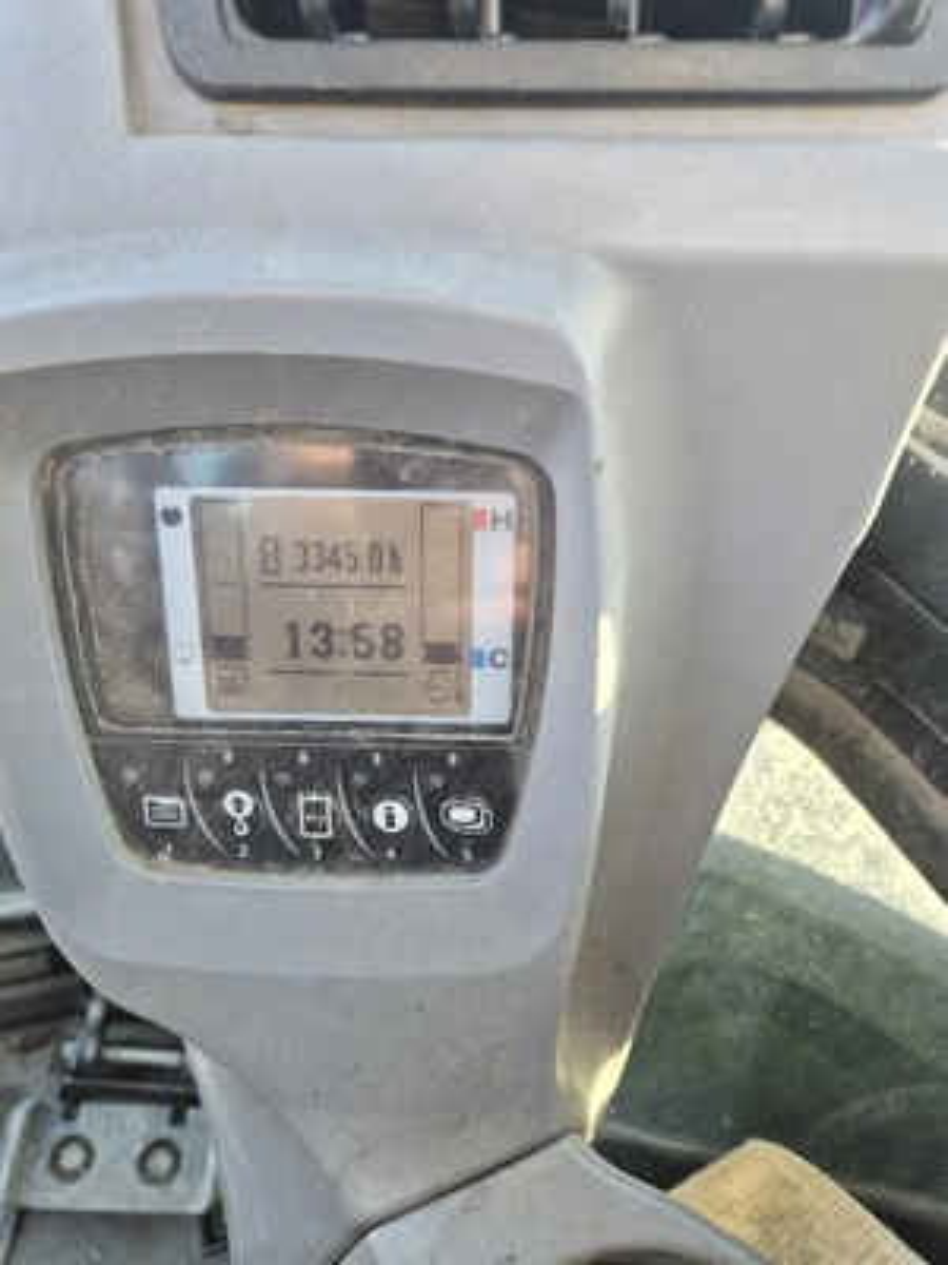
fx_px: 840
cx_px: 474
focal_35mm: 23
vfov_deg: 73.9
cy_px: 632
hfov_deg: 58.9
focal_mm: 5.4
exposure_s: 1/182
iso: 100
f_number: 1.8
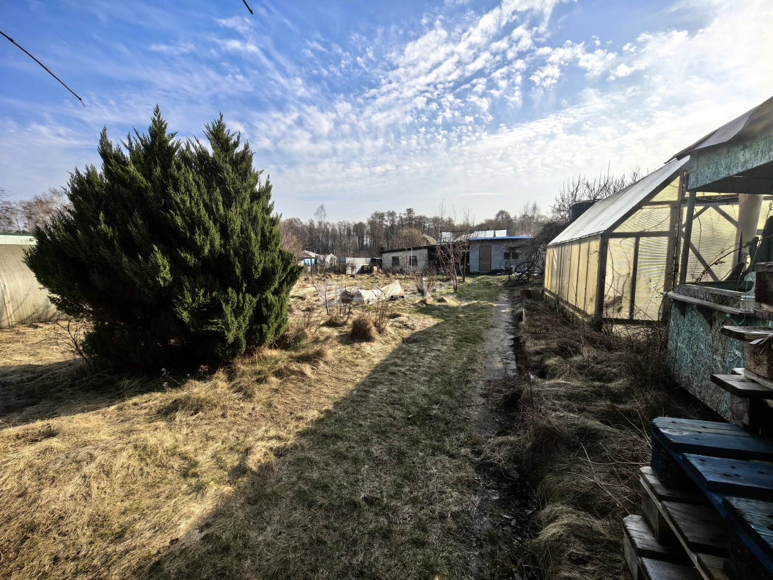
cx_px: 386
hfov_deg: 106.2
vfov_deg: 89.9
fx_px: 290
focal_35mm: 13
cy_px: 290
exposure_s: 1/1866
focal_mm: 1.76
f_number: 2.2
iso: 50
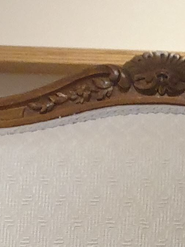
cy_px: 670
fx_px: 1104
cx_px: 138
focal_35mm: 155
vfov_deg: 10.3
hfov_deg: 9.6
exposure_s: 1/50
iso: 320
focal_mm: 4.3
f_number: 2.4
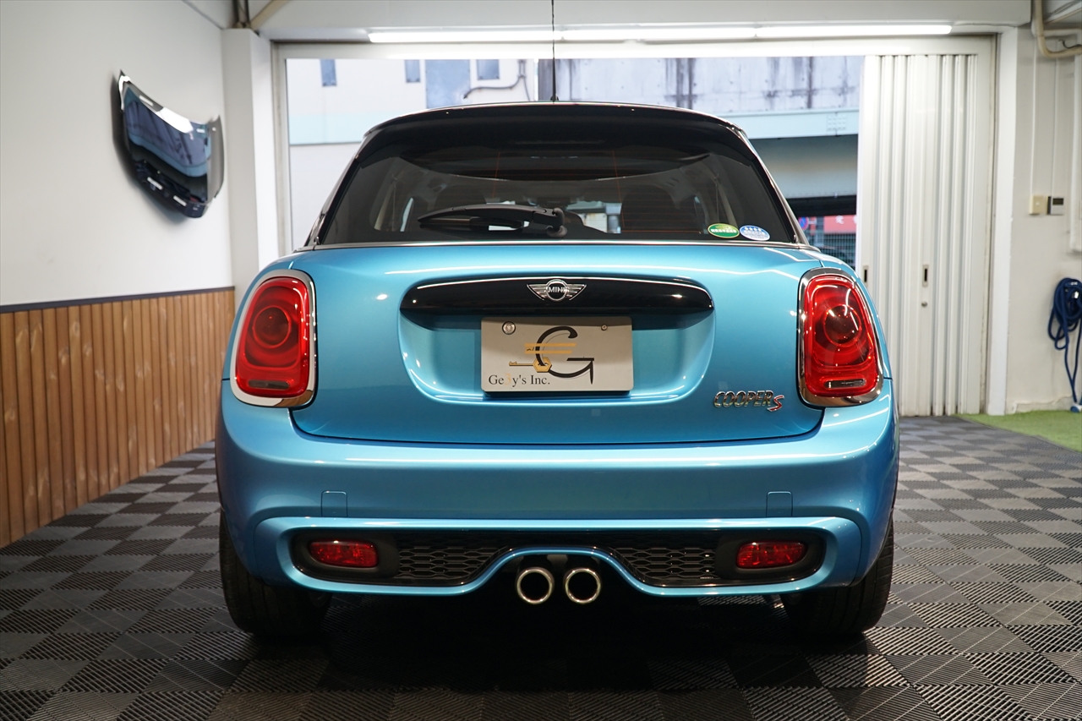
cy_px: 360
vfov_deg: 42.3
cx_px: 541
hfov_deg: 60.3
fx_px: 932
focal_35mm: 31
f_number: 4
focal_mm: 21
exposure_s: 1/60
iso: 400
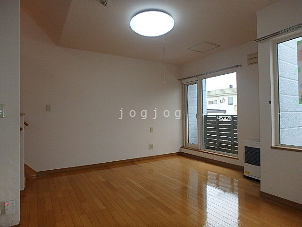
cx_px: 151
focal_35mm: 21
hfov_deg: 79.0
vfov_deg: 63.4
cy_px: 114
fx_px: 183
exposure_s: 1/60
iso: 200
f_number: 3.5
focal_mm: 3.7
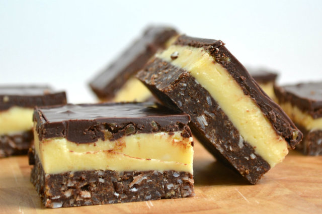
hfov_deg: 29.3
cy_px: 107
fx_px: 617
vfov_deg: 19.7
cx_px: 161
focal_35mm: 69
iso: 100
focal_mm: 46
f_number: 5.3
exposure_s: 1/8
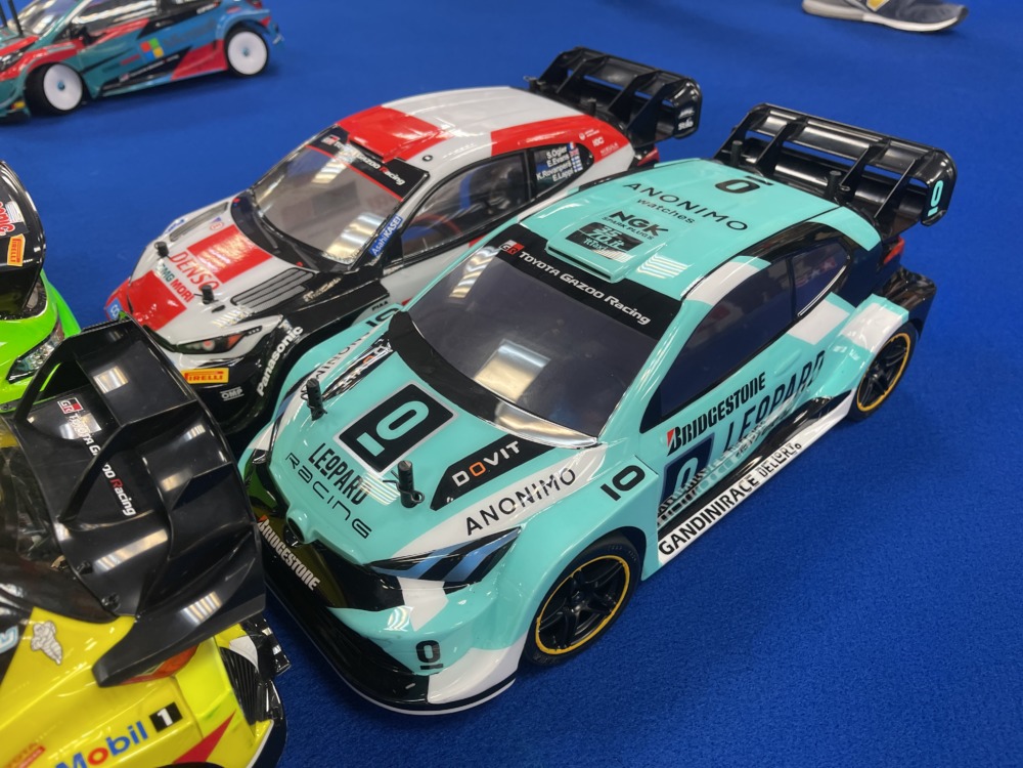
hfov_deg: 69.4
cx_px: 512
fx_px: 739
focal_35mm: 25
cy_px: 384
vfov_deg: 54.9
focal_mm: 5.1
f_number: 1.6
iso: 125
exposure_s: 1/100
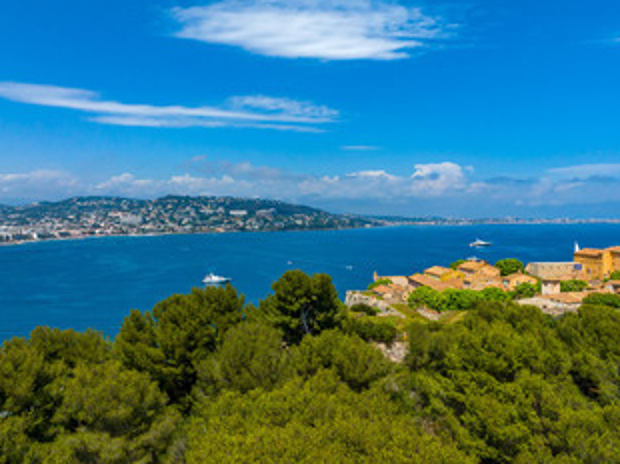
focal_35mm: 29
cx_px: 352
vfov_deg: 48.2
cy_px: 220
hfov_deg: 61.5
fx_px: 519
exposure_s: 1/800
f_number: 8
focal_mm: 12.3
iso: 200
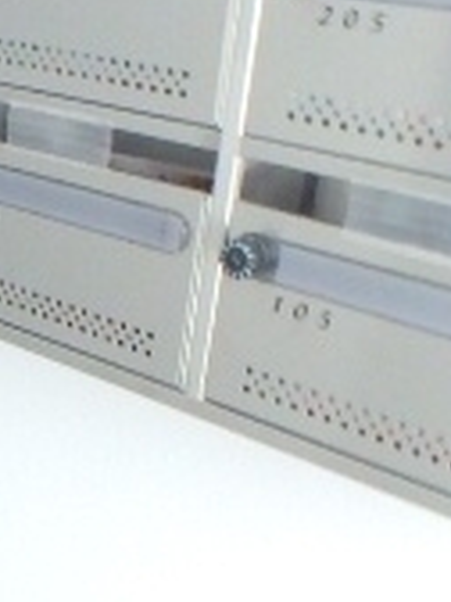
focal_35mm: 80
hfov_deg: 15.2
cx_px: -433
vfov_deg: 24.4
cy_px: 322
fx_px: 1390
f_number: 3.5
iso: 800
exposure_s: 1/15
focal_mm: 3.7
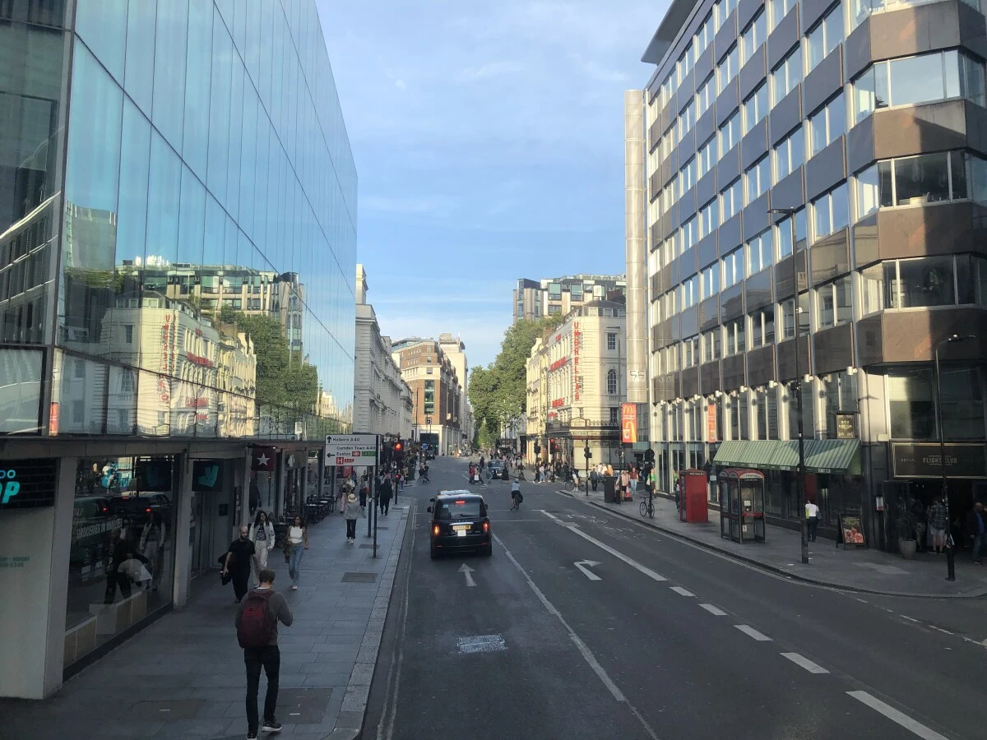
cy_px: 370
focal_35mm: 28
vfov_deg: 49.7
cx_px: 494
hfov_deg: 63.4
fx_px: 798
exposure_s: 1/685
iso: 20
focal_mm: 4
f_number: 1.8
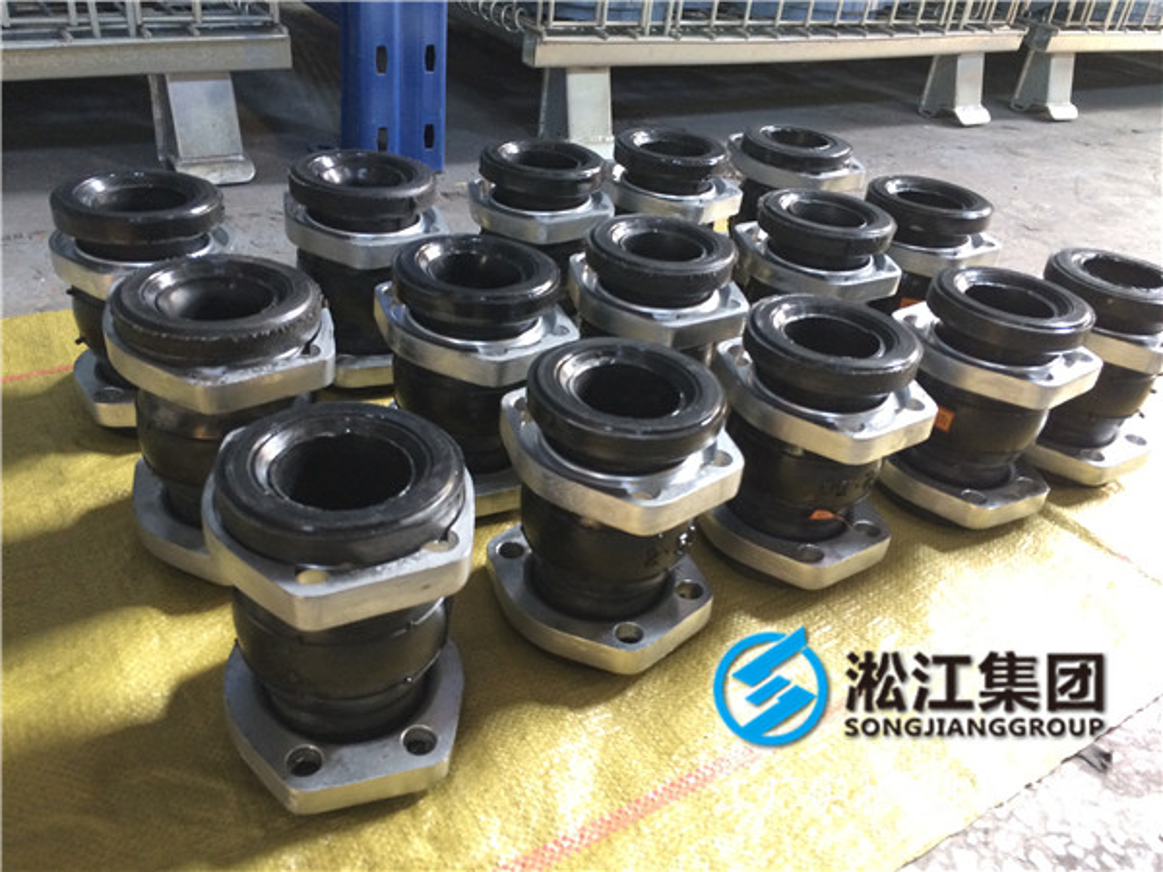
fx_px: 974
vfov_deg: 48.2
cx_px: 582
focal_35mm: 29
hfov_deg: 61.7
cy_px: 436
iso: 250
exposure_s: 1/33
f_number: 2.2
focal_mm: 4.15
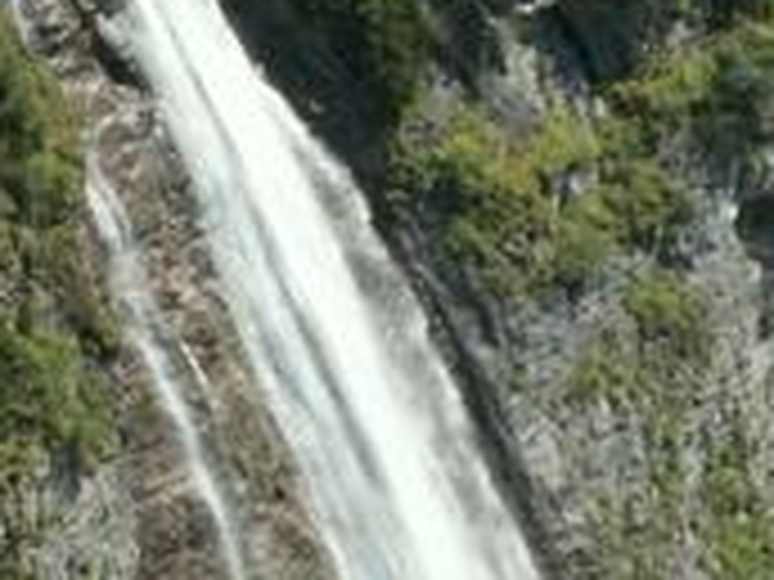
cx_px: 243
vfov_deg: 4.3
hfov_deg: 5.8
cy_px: 369
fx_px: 7647
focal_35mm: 342
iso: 50
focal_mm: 15.38
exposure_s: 1/100
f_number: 8
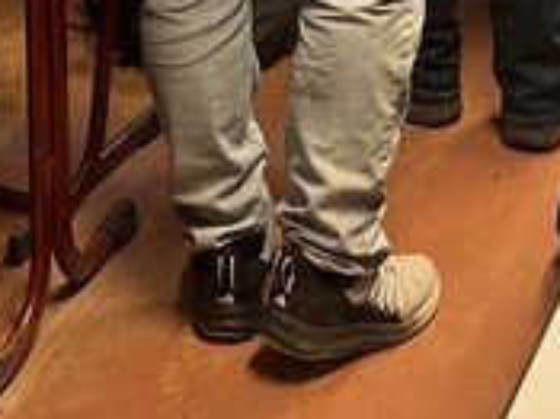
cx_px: 208
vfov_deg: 9.0
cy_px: -496
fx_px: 2457
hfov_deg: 13.0
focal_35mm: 152
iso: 125
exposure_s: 1/50
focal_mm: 5.7
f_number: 1.5
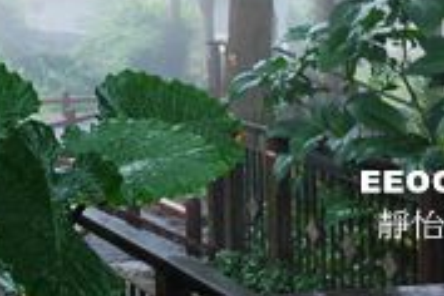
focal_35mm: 88
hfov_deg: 20.9
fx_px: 1085
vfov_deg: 14.9
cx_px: -143
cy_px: -82
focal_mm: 8.8
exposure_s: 1/30
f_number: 2.2
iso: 125
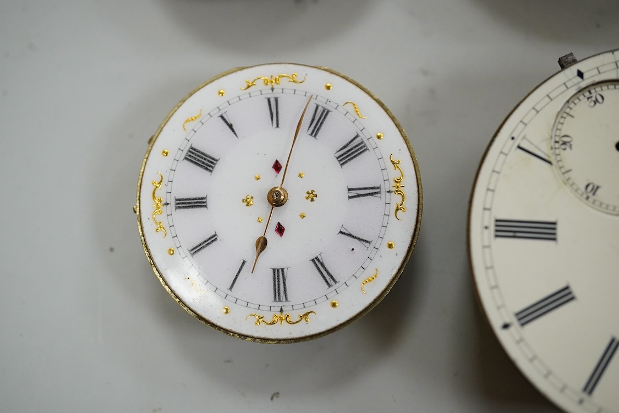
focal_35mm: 45
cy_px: 206
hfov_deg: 43.6
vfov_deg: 29.9
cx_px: 310
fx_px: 774
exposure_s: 1/400
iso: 3200
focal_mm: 30
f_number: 7.1
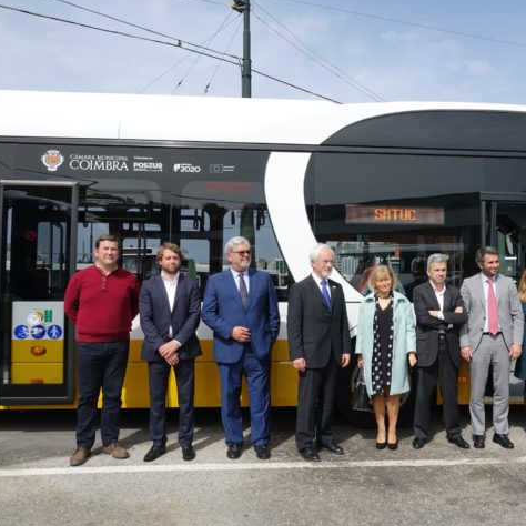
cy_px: 262
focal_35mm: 31
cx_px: 357
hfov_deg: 51.4
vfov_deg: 52.5
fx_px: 533
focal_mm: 8.8
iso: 100
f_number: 4
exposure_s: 1/1000
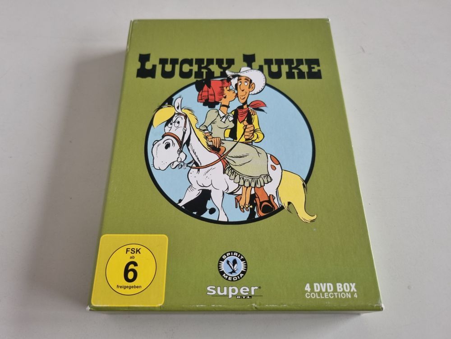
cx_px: 226
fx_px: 339
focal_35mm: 26
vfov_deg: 53.1
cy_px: 170
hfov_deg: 67.3
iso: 100
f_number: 1.8
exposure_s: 1/100
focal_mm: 5.4
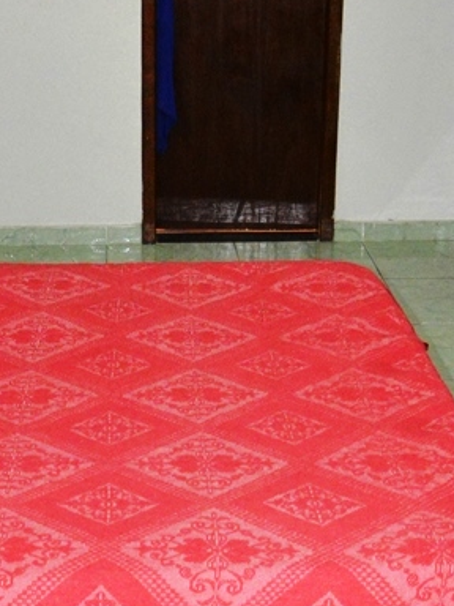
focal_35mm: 81
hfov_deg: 17.9
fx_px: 1416
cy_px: 420
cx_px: 36
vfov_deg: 24.0
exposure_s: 1/60
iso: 3200
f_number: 3.5
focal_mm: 18
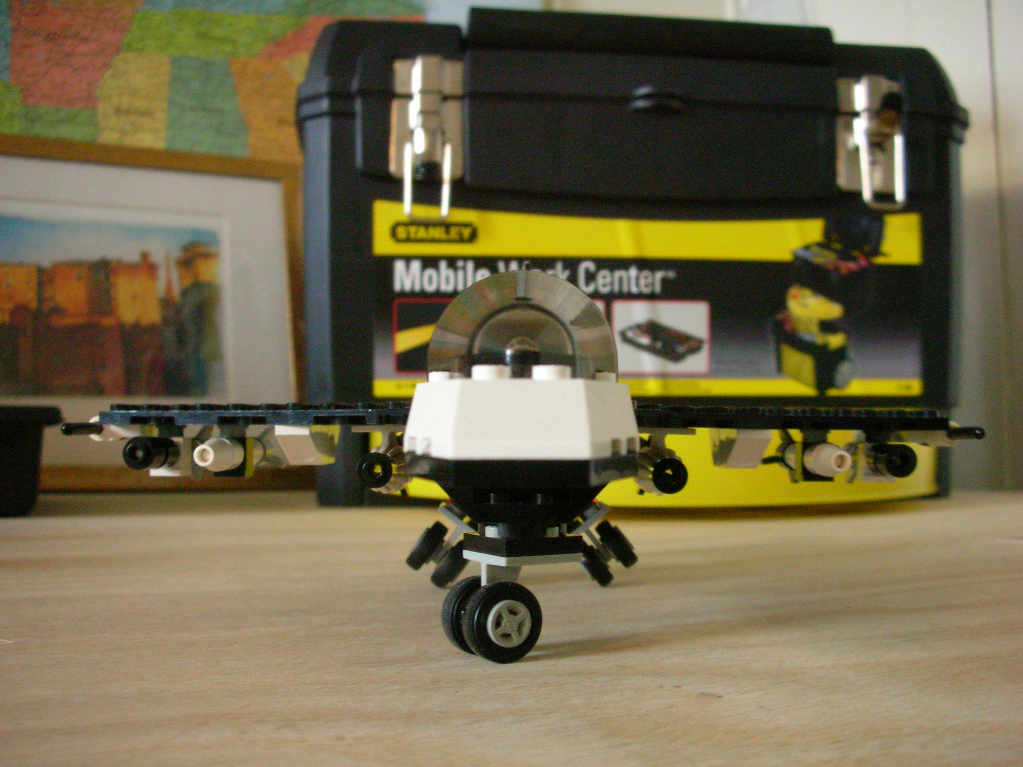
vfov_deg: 40.7
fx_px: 1034
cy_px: 384
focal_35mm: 35
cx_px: 512
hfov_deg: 52.6
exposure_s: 1/44.3
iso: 400
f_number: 3
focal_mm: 5.8
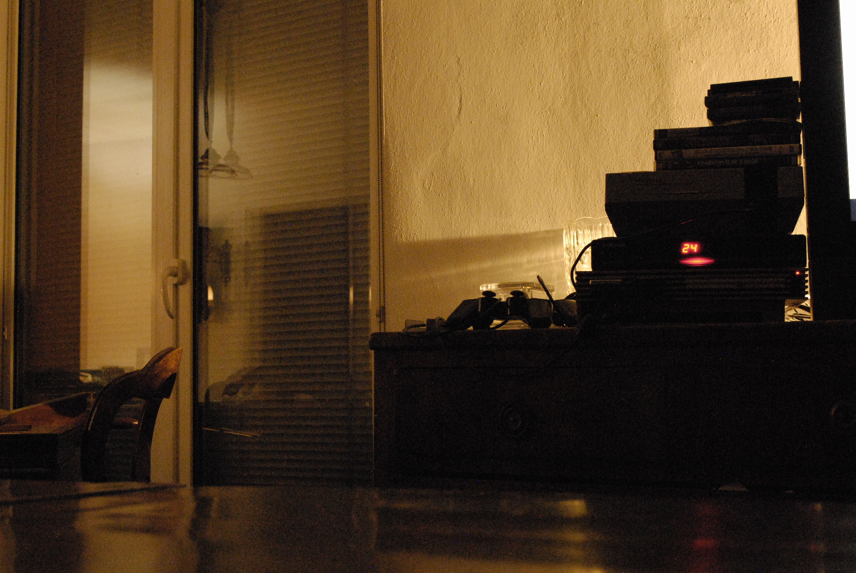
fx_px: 1143
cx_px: 428
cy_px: 286
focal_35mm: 48
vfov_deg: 28.2
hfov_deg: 41.1
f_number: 7.1
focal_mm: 32
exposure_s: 1/2
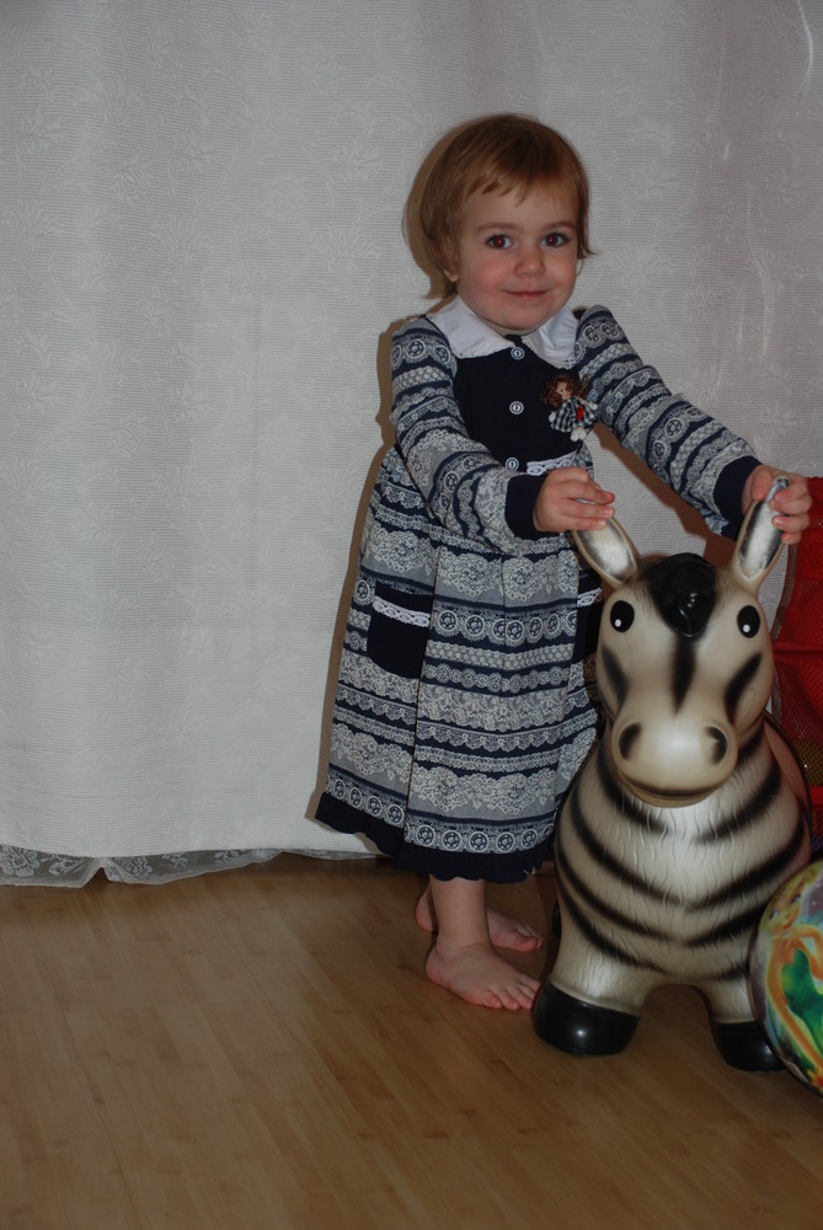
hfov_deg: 20.7
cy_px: 615
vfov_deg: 30.5
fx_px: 2258
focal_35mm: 66
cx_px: 412
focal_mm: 44
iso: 200
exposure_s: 1/60
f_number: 4.8
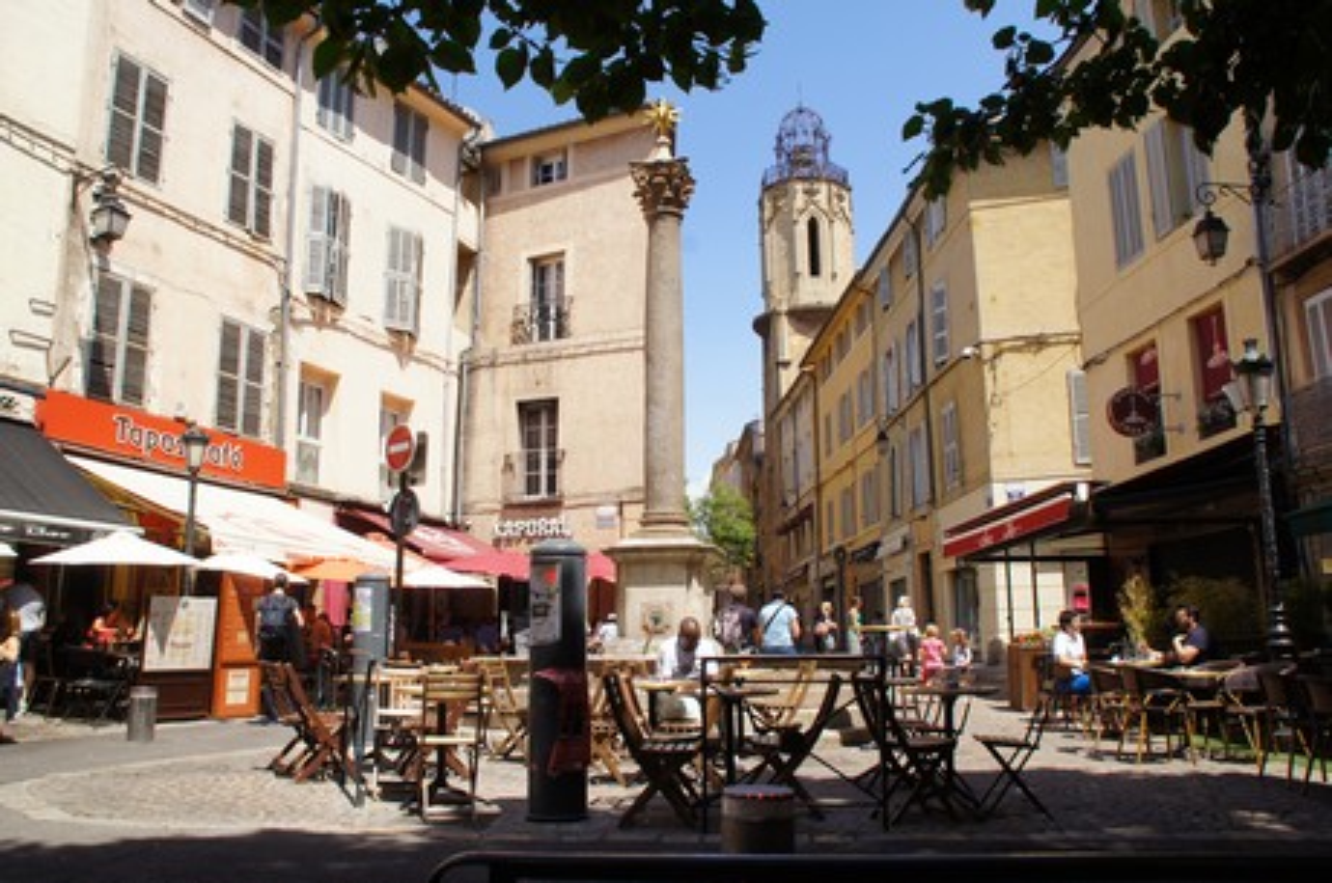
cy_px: 442
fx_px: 997
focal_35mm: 27
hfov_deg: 67.5
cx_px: 666
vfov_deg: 47.8
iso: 100
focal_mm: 18
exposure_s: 1/80
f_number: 11
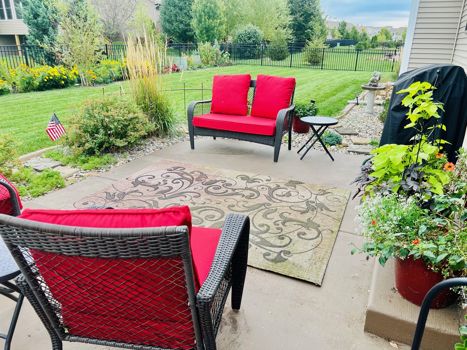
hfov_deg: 67.3
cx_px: 234
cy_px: 175
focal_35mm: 26
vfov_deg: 53.1
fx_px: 351
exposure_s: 1/552
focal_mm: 5.7
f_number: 1.5
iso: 50
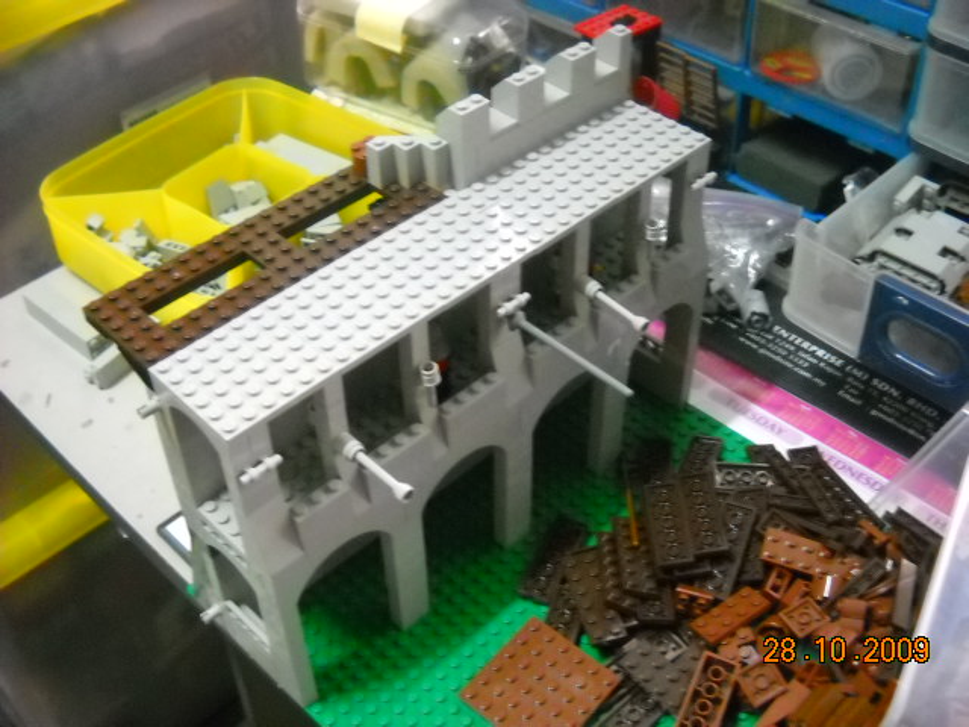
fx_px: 1148
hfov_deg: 45.8
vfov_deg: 35.1
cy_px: 364
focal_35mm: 41
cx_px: 484
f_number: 3.1
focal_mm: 6.72
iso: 800
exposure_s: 1/7
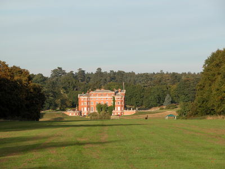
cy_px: 84
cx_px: 112
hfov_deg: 12.4
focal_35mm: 159
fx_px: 1033
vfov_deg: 9.3
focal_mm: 41.1
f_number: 5.6
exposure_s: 1/278
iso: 100
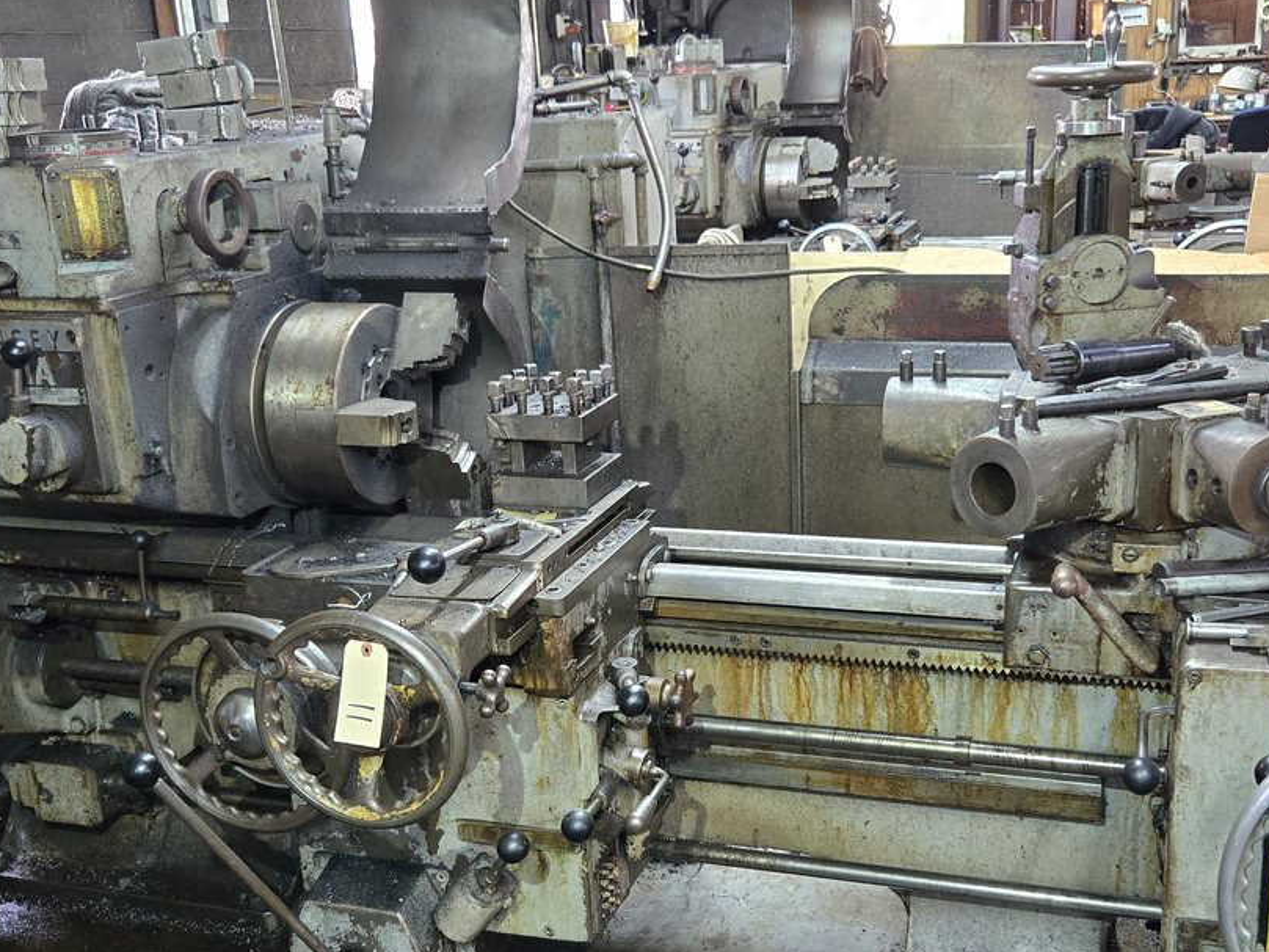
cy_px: 581
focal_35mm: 43
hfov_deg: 43.8
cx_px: 669
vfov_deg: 33.5
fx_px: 1577
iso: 800
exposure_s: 1/120
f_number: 1.8
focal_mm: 5.4
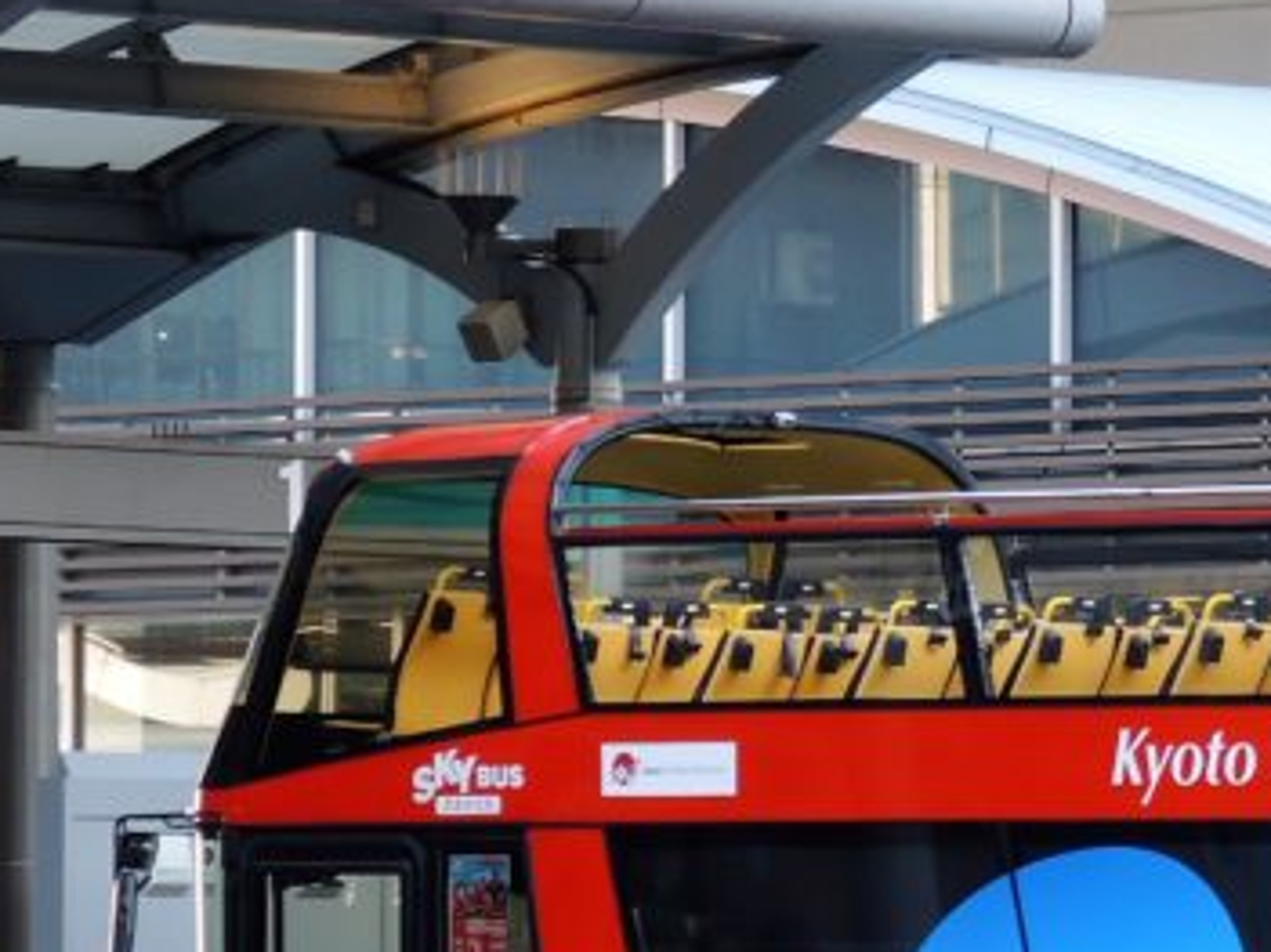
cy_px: 185
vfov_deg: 3.8
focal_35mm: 394
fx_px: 14462
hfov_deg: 5.0
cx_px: 1702
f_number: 3.5
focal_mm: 28.4
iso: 90
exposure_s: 1/60
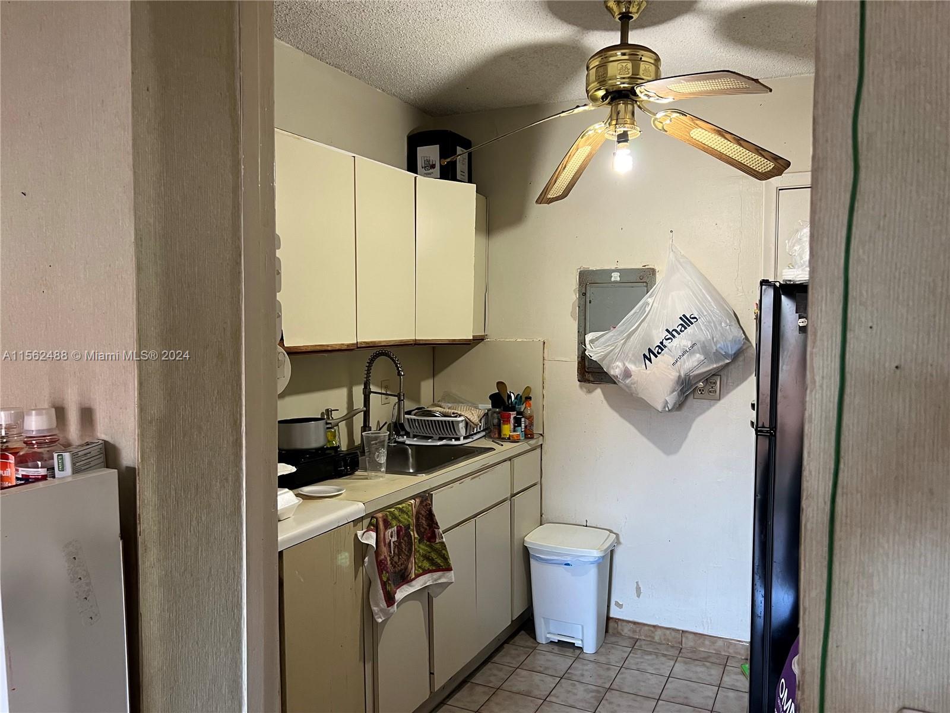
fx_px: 714
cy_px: 356
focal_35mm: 26
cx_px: 475
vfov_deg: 53.1
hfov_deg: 67.3
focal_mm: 5.7
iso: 200
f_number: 1.5
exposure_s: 1/60
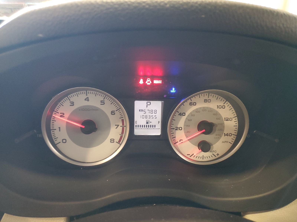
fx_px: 223
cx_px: 148
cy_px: 111
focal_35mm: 26
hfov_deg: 67.3
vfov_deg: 53.1
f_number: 1.5
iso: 287
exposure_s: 1/20
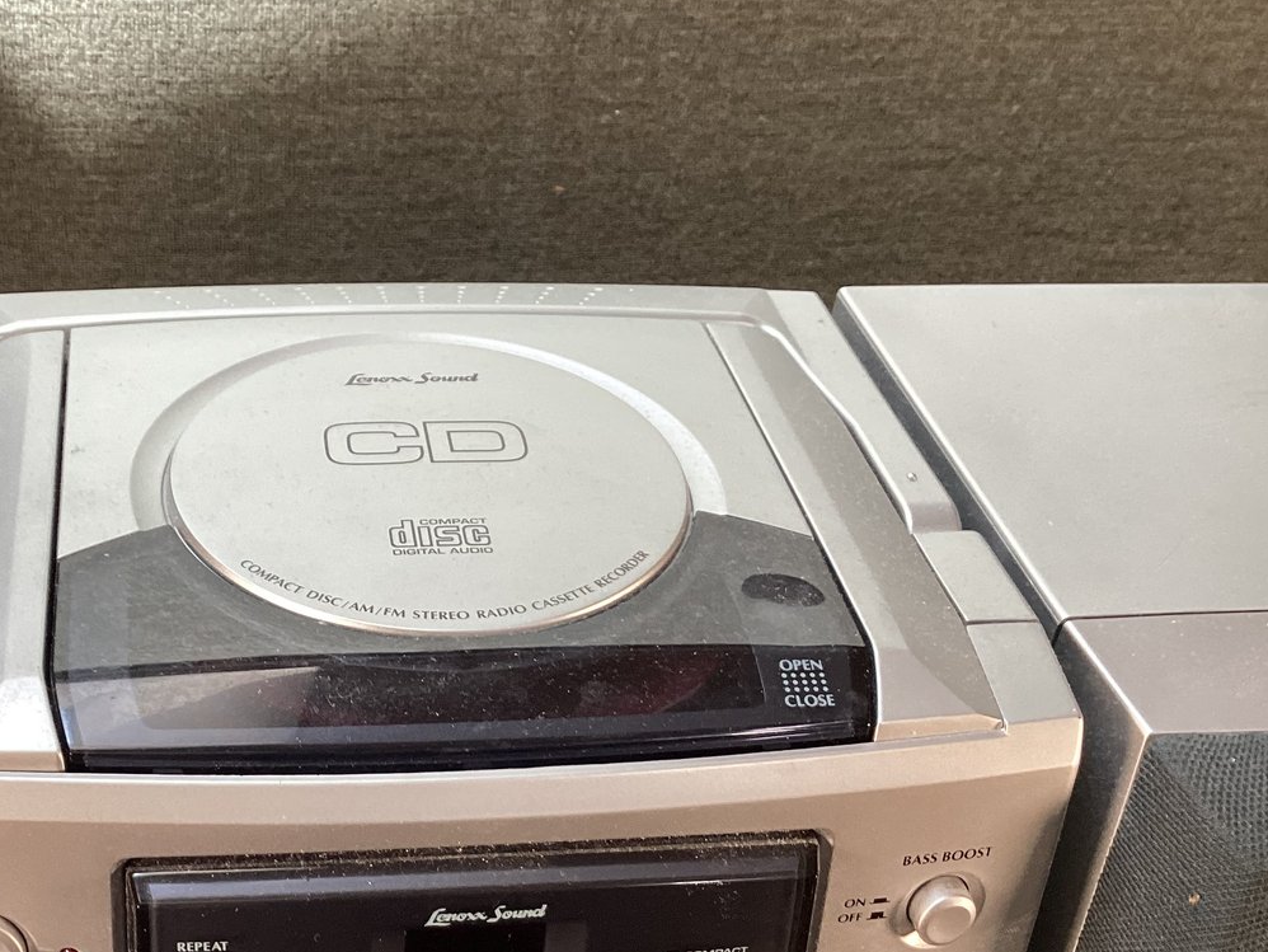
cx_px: 382
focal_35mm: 47
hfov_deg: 39.7
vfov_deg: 30.5
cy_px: 676
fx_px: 1722
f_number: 2.4
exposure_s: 1/100
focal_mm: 3.3
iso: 64
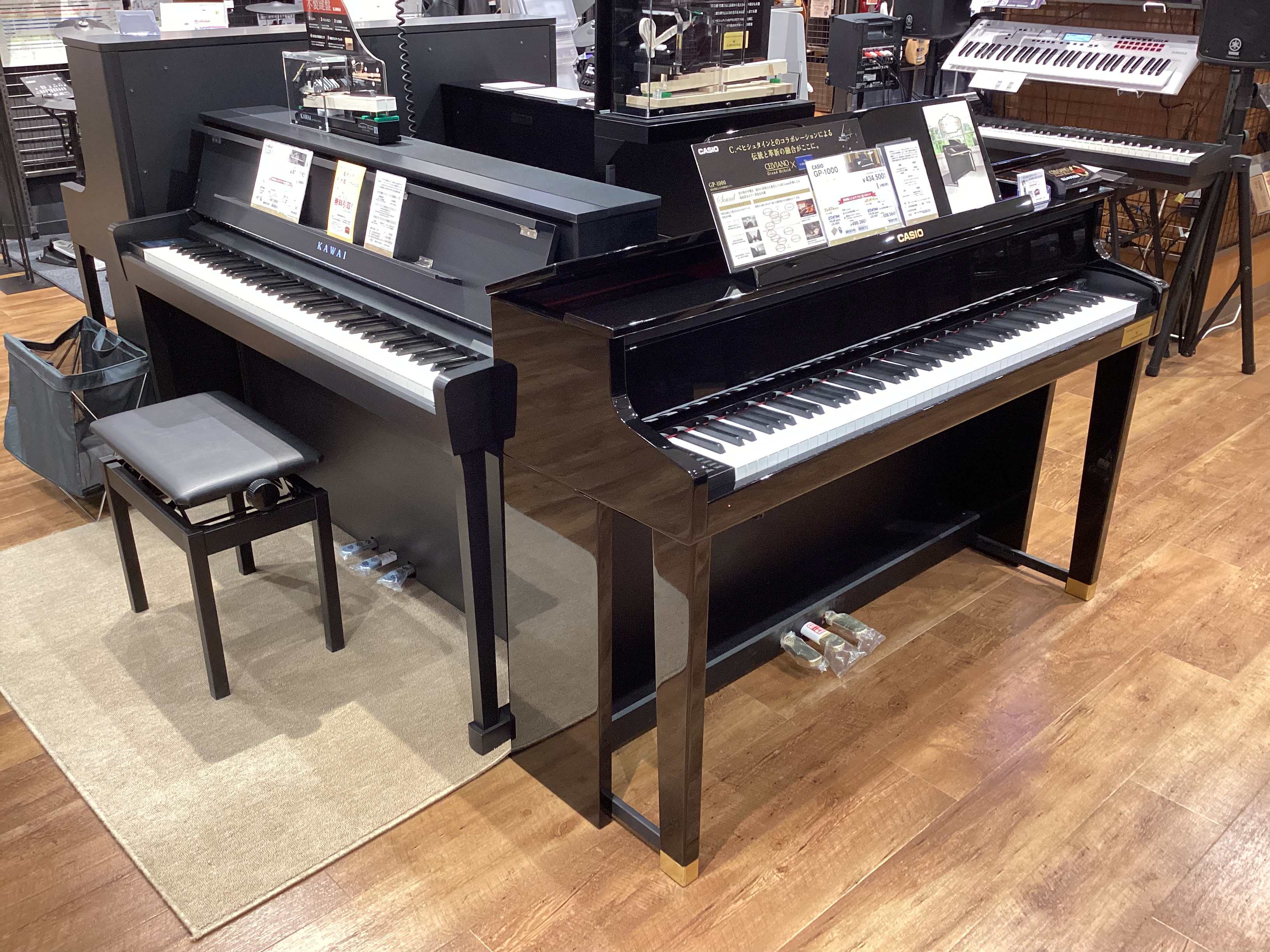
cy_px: 476
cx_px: 635
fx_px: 1137
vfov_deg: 45.4
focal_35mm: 31
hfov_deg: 58.4
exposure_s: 1/60
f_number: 2.4
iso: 250
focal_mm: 3.3
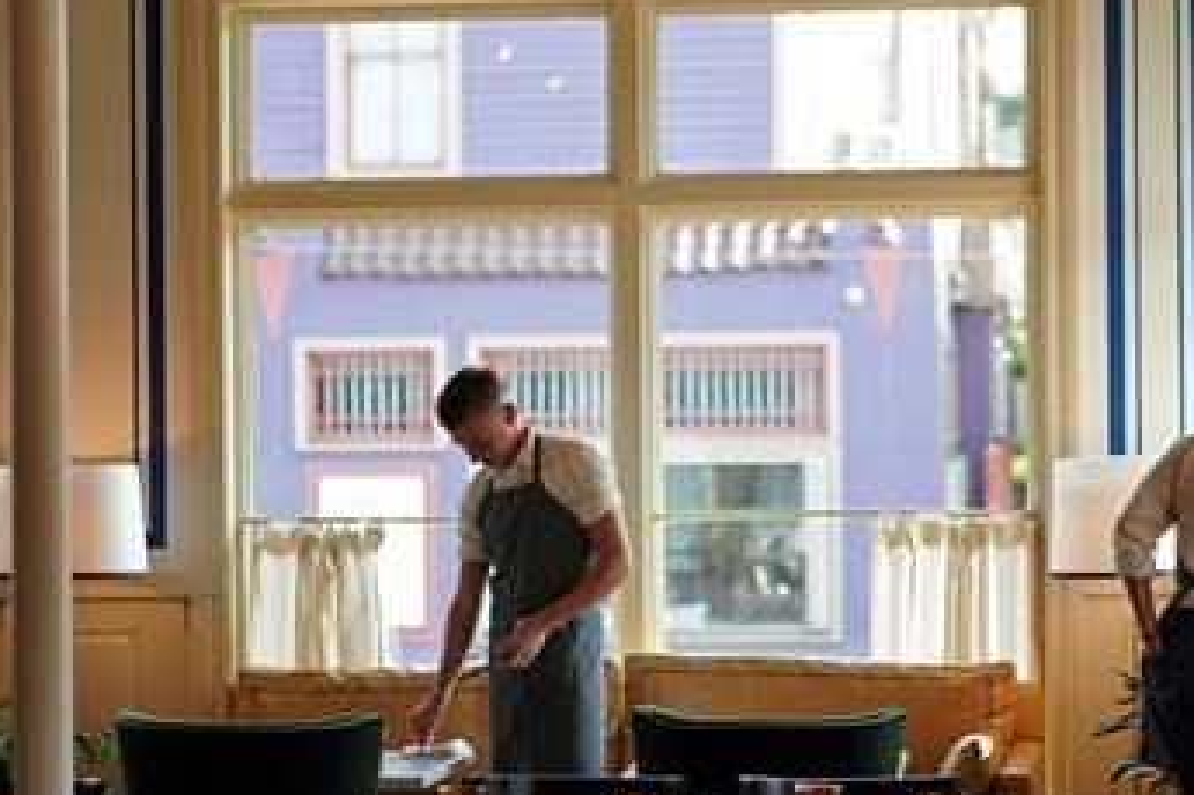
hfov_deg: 19.6
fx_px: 3448
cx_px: 673
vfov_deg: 13.2
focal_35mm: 104
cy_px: 401
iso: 1250
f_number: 1.8
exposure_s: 1/3200
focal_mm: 55
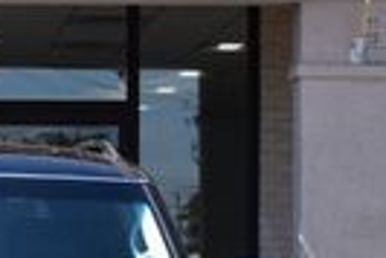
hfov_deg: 10.9
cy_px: 319
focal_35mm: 187
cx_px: 26
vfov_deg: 7.3
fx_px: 2007
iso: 400
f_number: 11
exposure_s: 1/500
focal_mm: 26
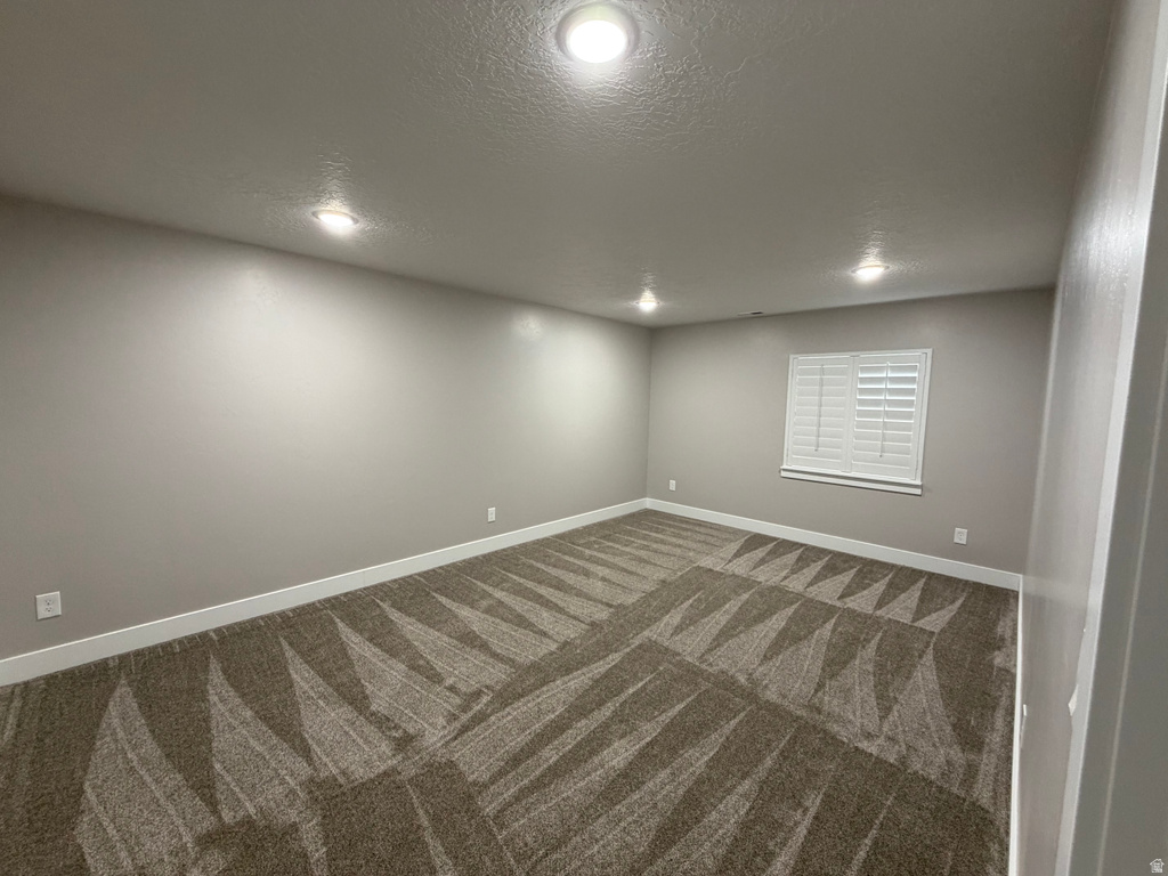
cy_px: 438
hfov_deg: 102.1
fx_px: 472
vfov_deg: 85.7
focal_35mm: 14
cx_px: 584
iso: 250
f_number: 2.2
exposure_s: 1/60
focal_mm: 2.22
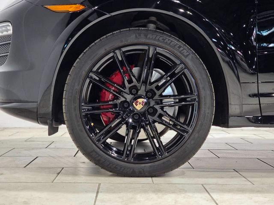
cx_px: 137
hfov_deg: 28.2
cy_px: 102
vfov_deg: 21.3
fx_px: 546
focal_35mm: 69
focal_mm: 7.9
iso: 250
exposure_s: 1/60
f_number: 2.4
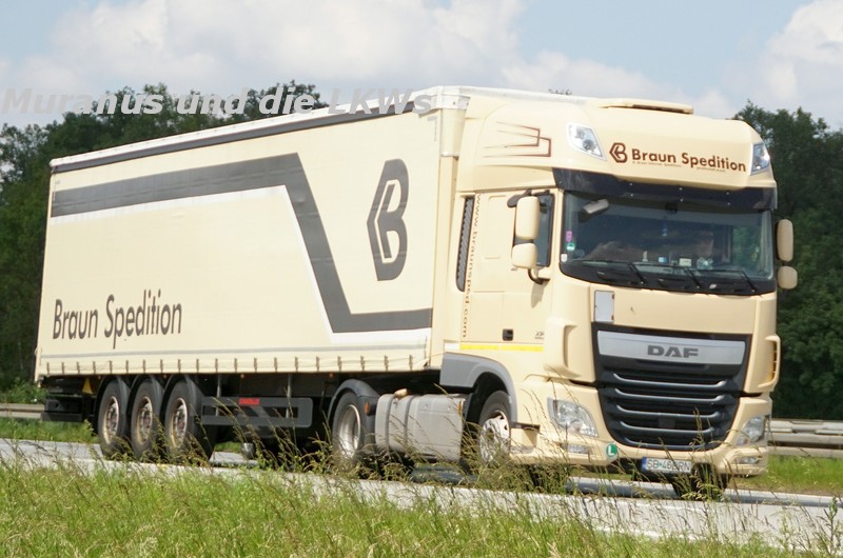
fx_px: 2103
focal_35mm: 90
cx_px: 422
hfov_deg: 22.7
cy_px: 279
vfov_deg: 15.1
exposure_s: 1/2000
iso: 400
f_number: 5
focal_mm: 60
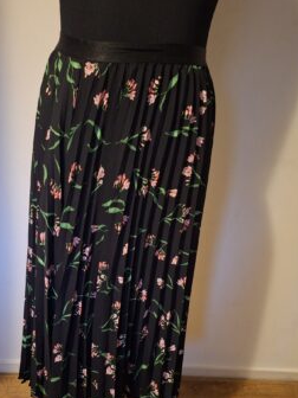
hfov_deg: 43.9
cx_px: 119
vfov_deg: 56.5
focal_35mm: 32
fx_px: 367
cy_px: 235
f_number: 1.8
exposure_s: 1/20
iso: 1000
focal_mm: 5.54
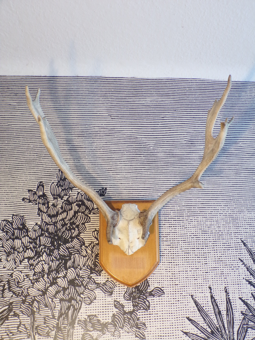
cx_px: 128
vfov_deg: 50.1
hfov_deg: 38.7
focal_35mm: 37
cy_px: 170
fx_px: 363
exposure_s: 1/20
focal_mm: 6.6
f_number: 3.3
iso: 200
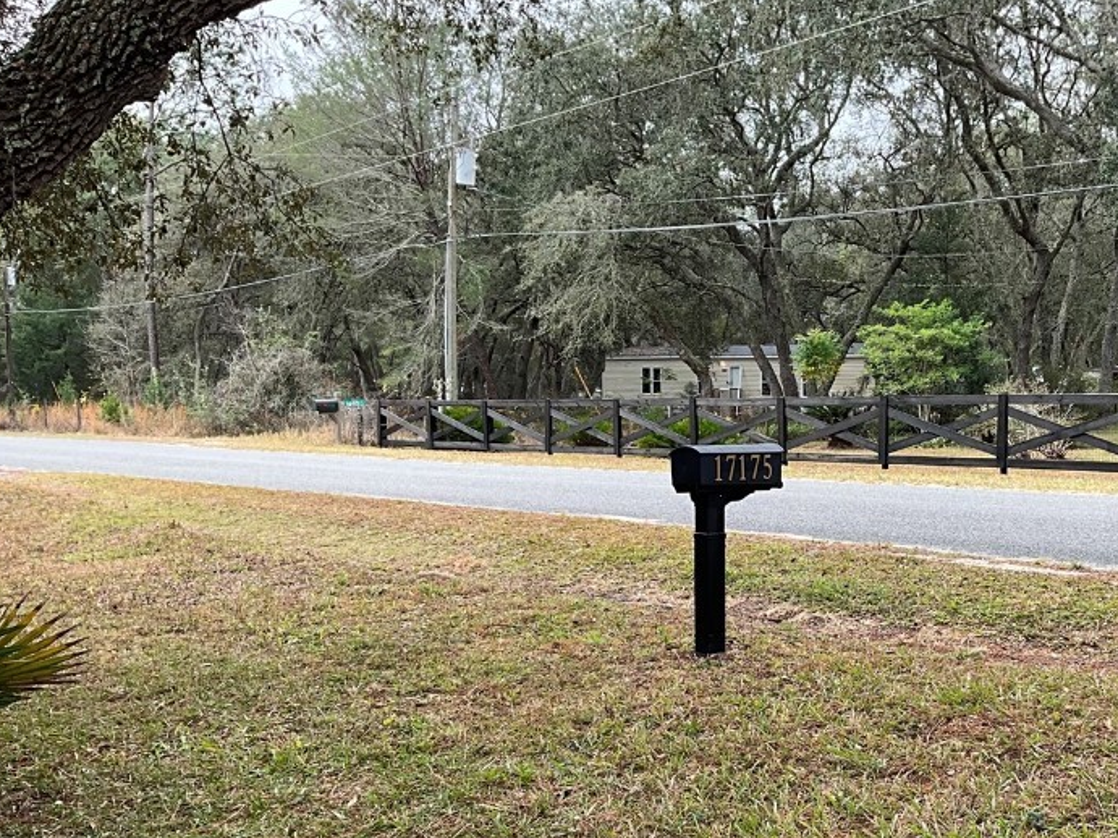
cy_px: 566
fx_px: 1389
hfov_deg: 42.8
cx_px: 807
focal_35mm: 43
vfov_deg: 33.3
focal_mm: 3
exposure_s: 1/201
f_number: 1.8
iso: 20
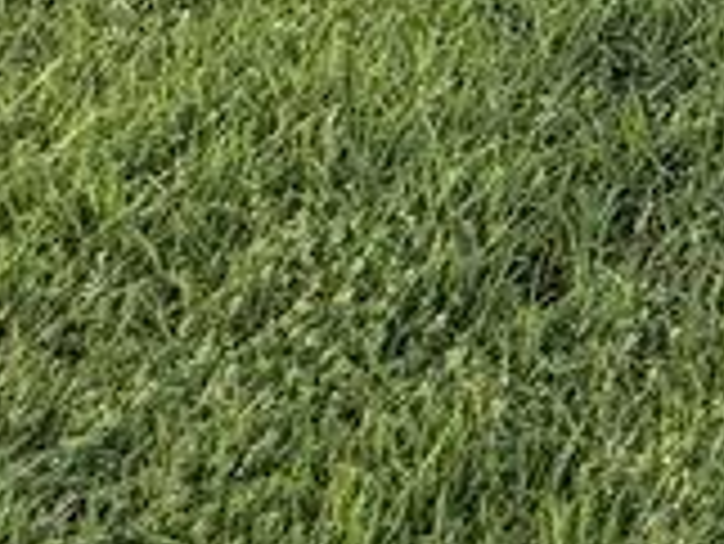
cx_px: 1956
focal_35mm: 111
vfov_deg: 8.8
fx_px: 2323
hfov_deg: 12.2
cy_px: -1421
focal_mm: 2.22
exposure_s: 1/821
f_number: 2.2
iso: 40
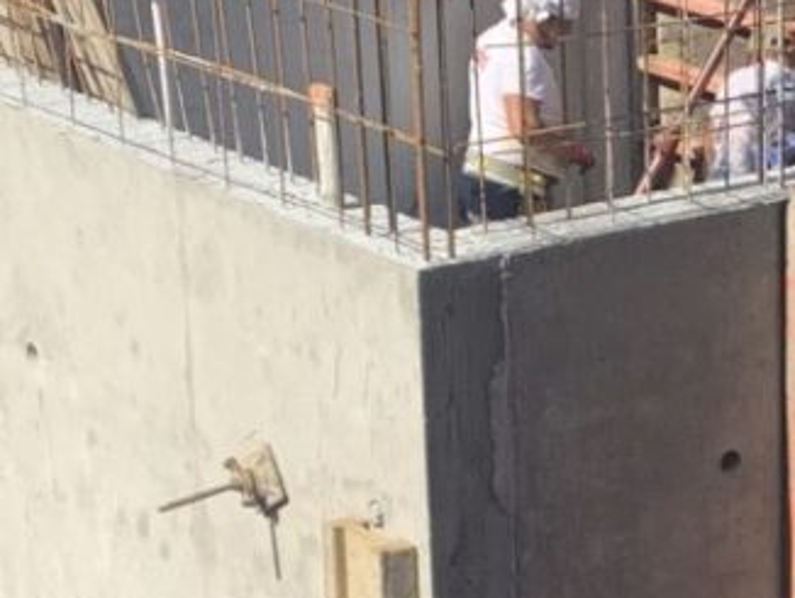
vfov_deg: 9.6
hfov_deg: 12.3
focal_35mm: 153
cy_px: 752
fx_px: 3516
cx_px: 1171
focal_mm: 4.25
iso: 25
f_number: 1.8
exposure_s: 1/1387
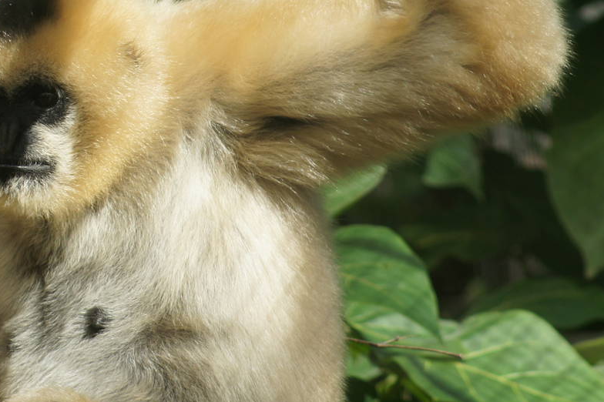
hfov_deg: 4.2
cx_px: 17
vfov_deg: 2.8
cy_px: 96
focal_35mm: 490
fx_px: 8217
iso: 200
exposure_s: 1/320
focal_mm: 160
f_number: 5.6
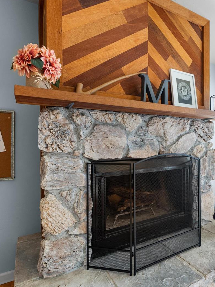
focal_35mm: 22
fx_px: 182
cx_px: 137
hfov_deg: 60.2
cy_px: 142
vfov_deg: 76.4
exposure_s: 1/50
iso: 400
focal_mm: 10
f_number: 5.6
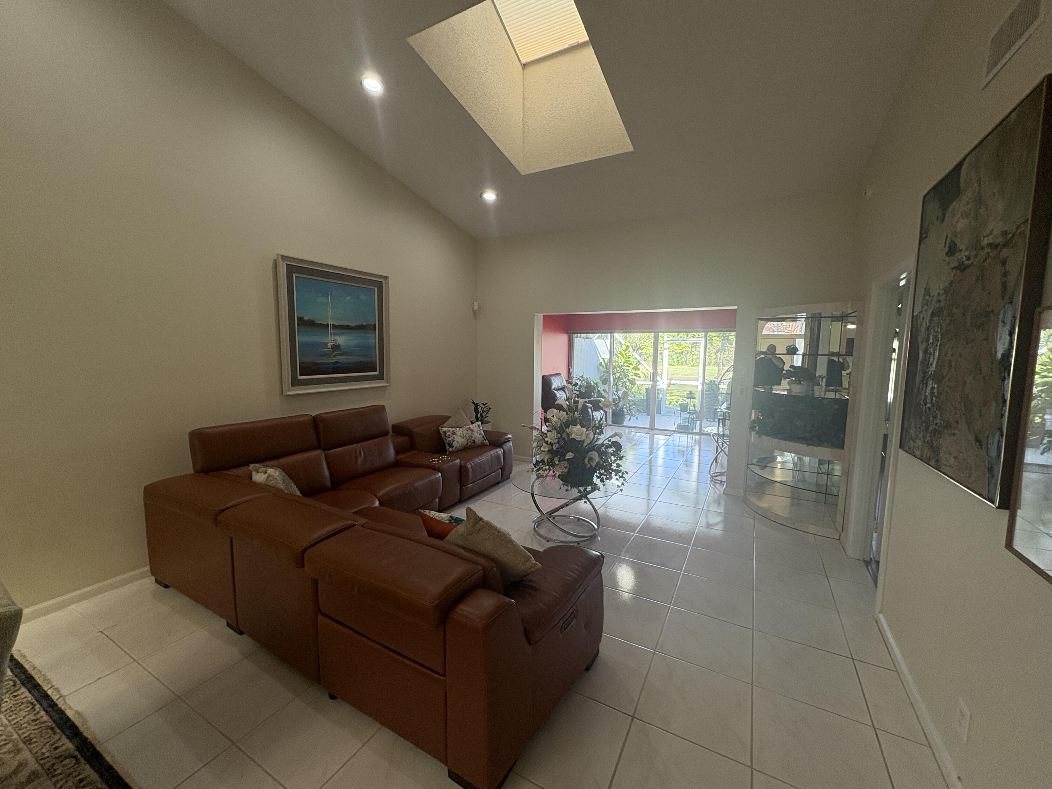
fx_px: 425
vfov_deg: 85.7
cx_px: 526
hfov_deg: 102.1
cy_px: 394
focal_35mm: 14
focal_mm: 2.22
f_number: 2.2
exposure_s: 1/120
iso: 160
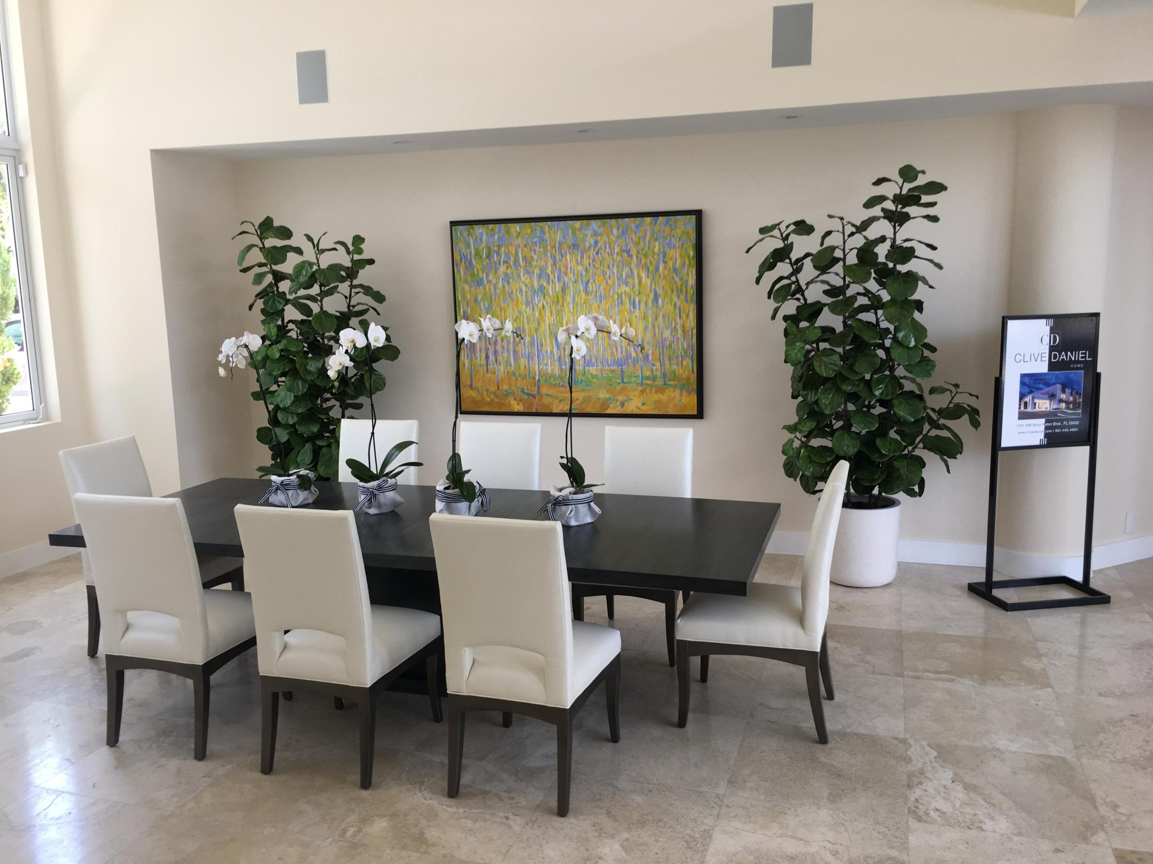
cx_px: 576
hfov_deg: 61.7
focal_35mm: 29
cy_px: 432
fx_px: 966
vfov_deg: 48.2
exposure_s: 1/60
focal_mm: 4.15
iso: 32
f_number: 2.2
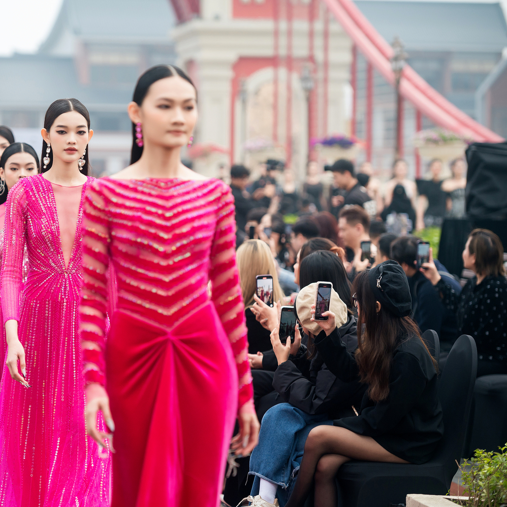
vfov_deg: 11.1
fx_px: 2602
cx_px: 134
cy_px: 252
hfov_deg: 11.1
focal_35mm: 157
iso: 640
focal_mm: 122
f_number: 3.5
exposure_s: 1/400
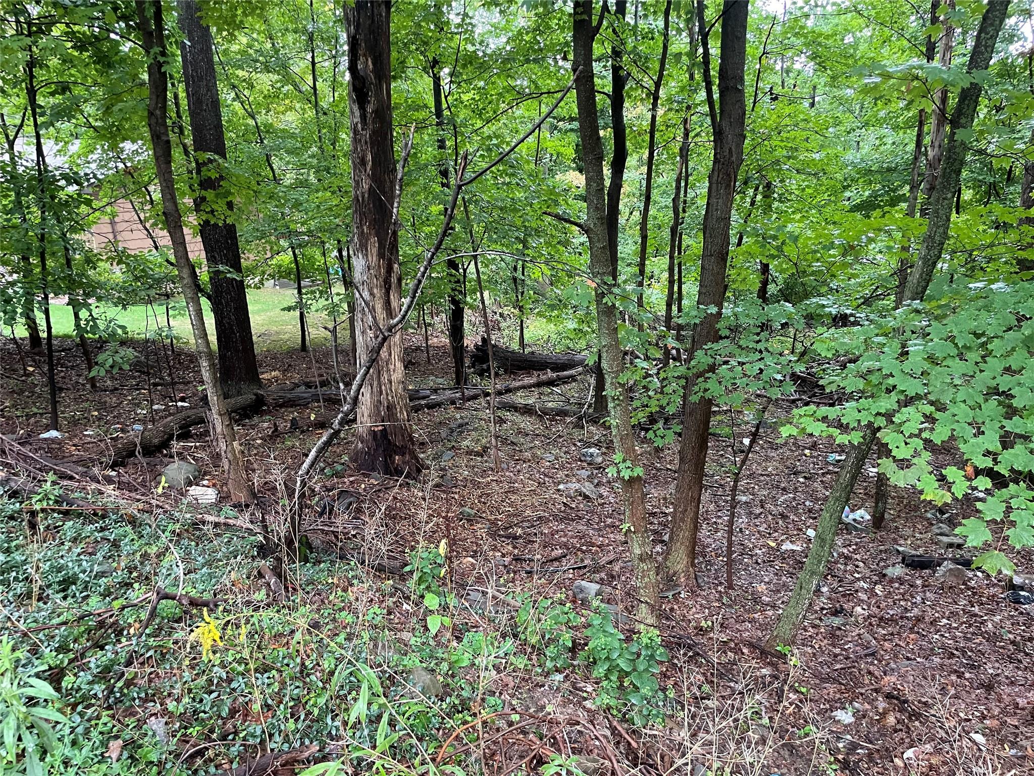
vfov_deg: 53.1
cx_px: 517
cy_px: 388
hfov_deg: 67.3
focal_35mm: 26
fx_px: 777
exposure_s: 1/60
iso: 320
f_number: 1.6
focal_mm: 4.2
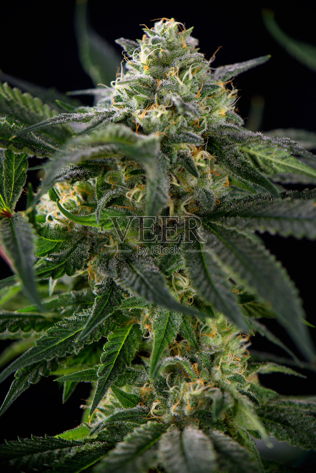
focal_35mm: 85
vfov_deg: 23.9
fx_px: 1118
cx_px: 158
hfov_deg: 16.1
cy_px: 236
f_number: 6.3
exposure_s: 1/125
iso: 200
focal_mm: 85
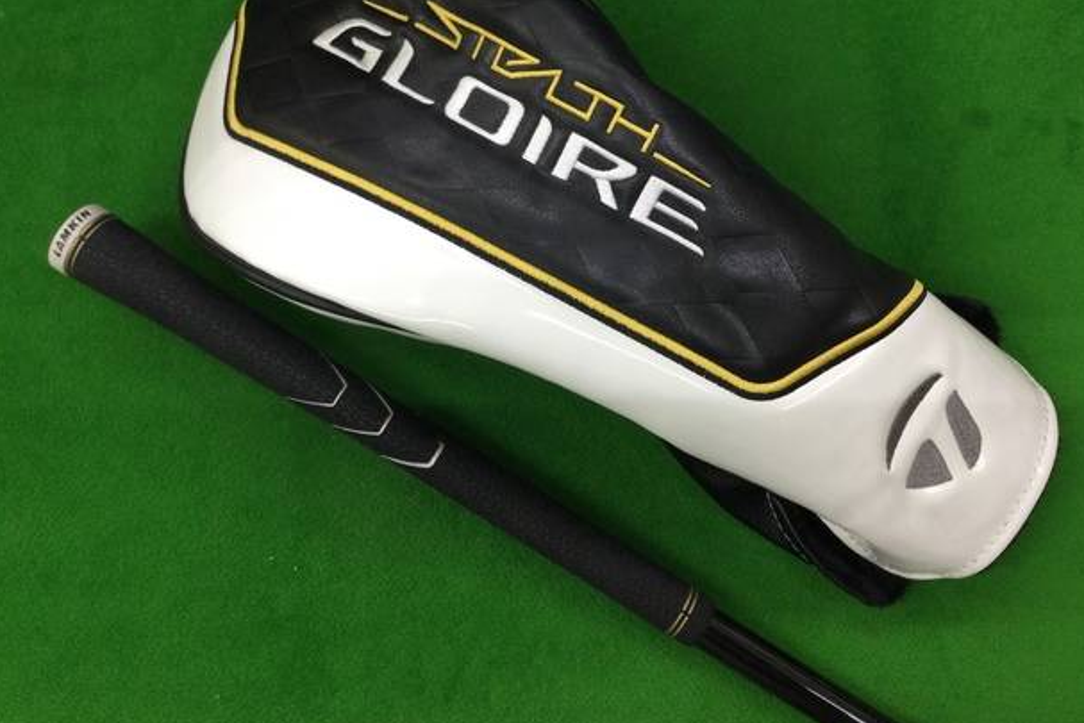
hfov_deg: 55.8
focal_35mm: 34
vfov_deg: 38.8
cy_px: 307
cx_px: 563
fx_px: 1024
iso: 50
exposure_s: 1/30
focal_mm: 3.3
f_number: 2.4
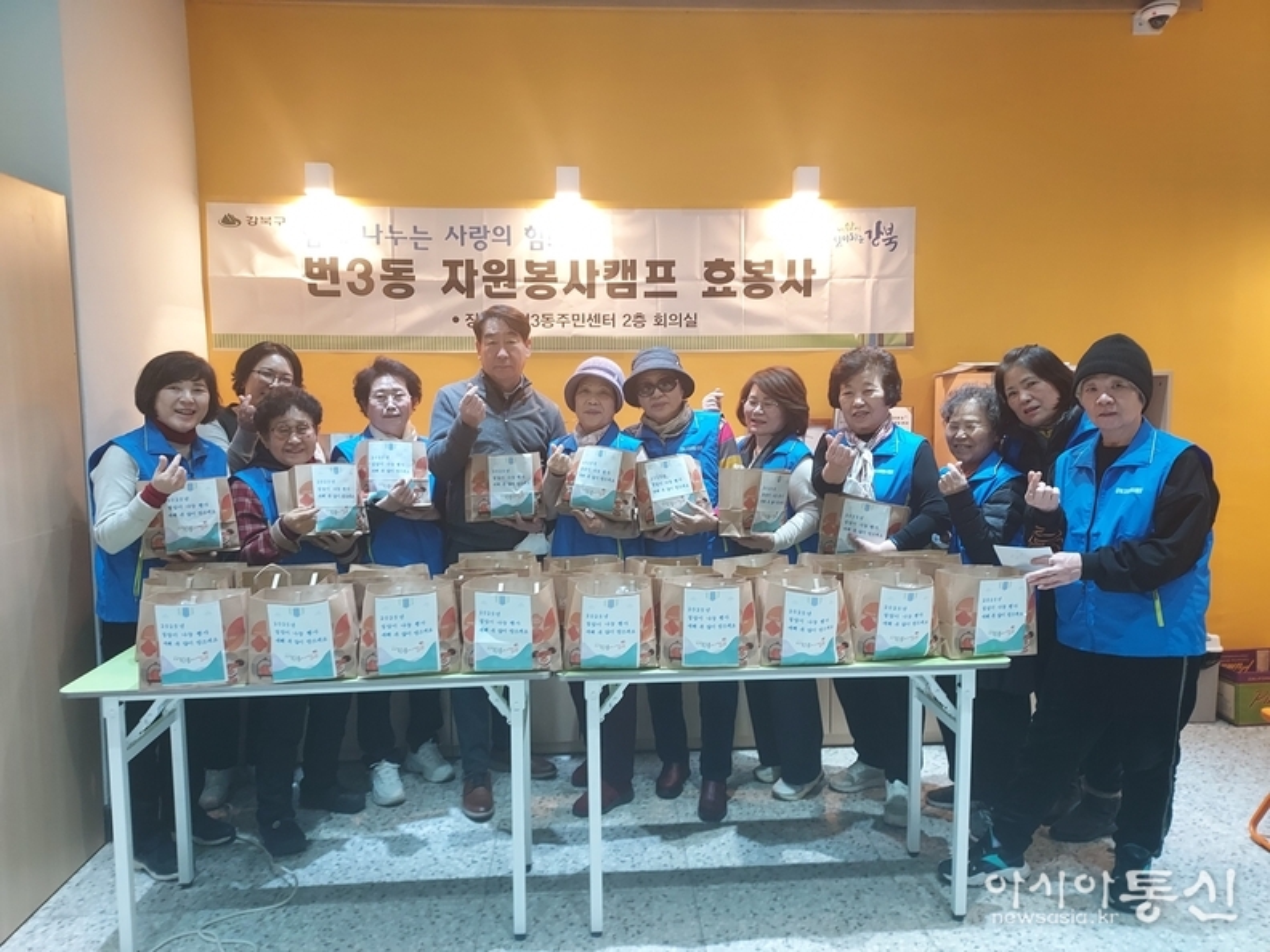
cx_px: 635
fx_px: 881
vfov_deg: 56.8
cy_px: 476
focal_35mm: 24
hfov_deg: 71.6
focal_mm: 4.6
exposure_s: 1/33
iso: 400
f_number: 1.8
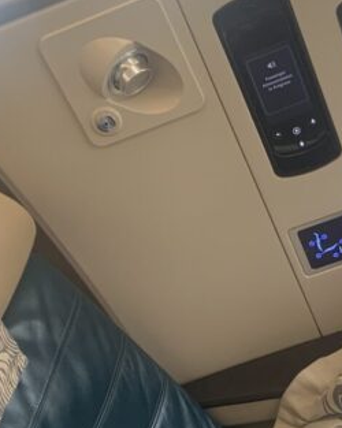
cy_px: 369
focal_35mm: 83
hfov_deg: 18.3
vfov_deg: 22.6
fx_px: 1051
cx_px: 268
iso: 100
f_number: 1.8
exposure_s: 1/45
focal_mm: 4.25
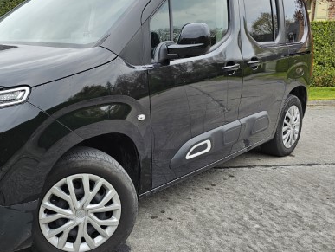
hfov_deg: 47.1
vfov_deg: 37.8
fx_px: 368
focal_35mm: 38
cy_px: 118
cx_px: 83
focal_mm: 6.3
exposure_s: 1/180
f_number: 1.7
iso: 16
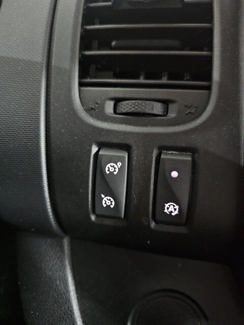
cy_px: 162
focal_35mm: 23
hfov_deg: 58.9
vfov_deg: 73.9
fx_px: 216
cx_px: 122
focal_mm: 6.3
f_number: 1.7
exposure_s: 1/17
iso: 2500
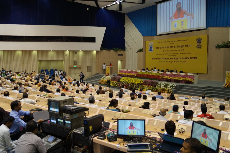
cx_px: 115
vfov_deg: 43.6
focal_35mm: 30
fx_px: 192
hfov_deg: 62.0
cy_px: 76
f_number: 4
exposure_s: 1/160
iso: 800
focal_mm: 20
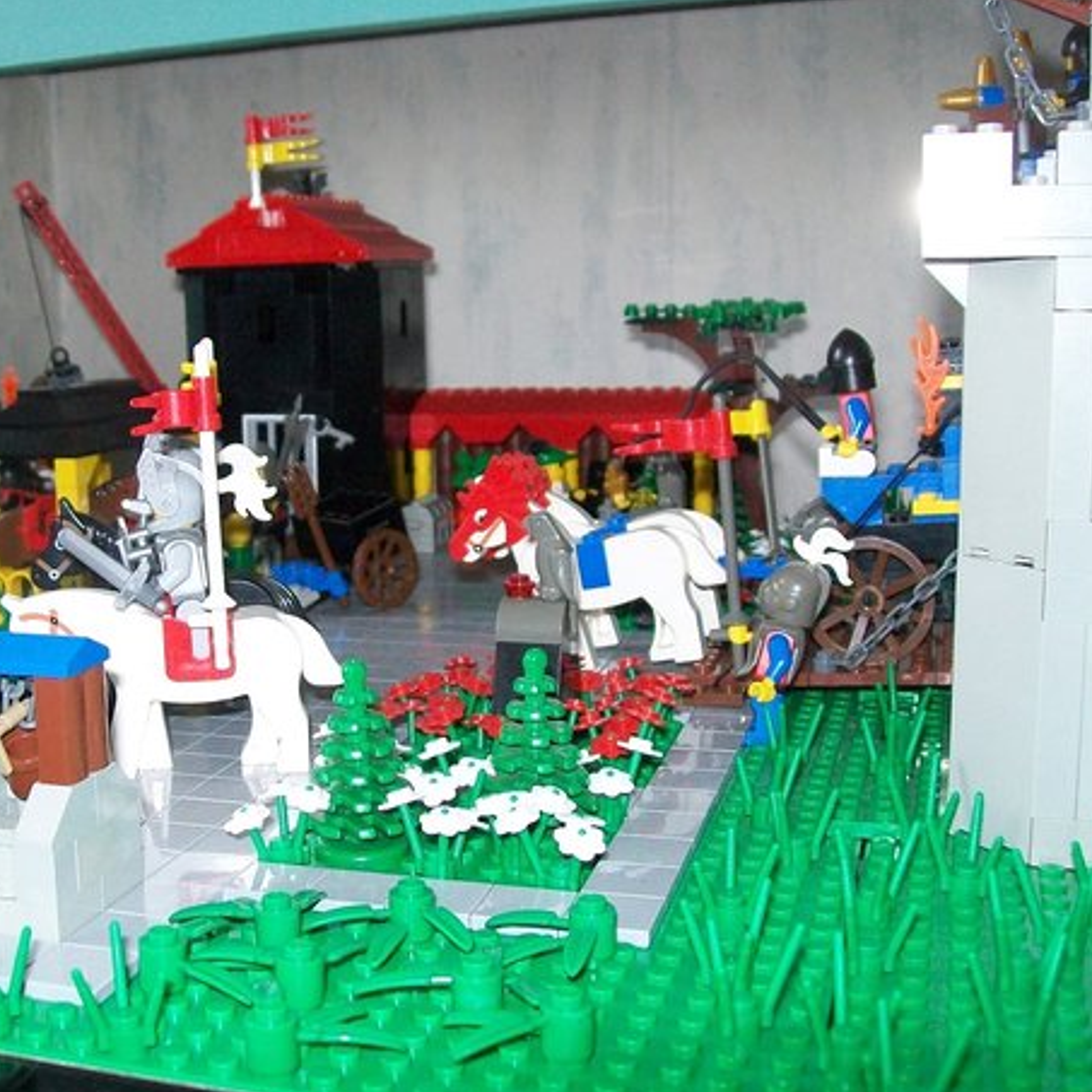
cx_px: 347
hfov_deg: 37.1
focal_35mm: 45
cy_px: 528
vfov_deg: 37.5
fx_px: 1606
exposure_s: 1/60
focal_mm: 6
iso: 160
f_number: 2.7
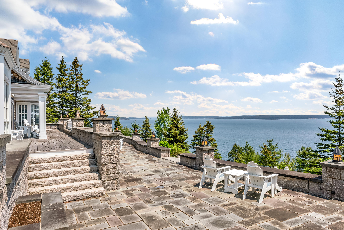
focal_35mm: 24
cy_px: 115
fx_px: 229
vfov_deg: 53.1
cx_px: 172
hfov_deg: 73.7
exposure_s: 1/1250
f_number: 8
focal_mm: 16
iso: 320
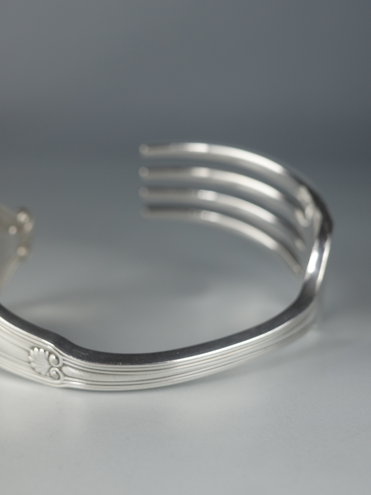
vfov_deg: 36.8
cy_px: 246
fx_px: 743
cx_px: 150
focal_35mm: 52
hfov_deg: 28.0
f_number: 3.5
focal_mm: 26
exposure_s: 1/160
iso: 200
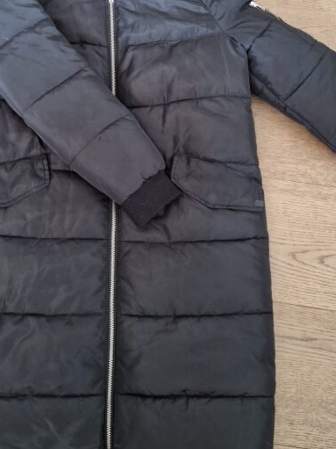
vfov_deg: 41.2
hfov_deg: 32.1
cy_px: 129
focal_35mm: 45
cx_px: 149
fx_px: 583
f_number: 1.8
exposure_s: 1/50
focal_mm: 5.4
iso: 640
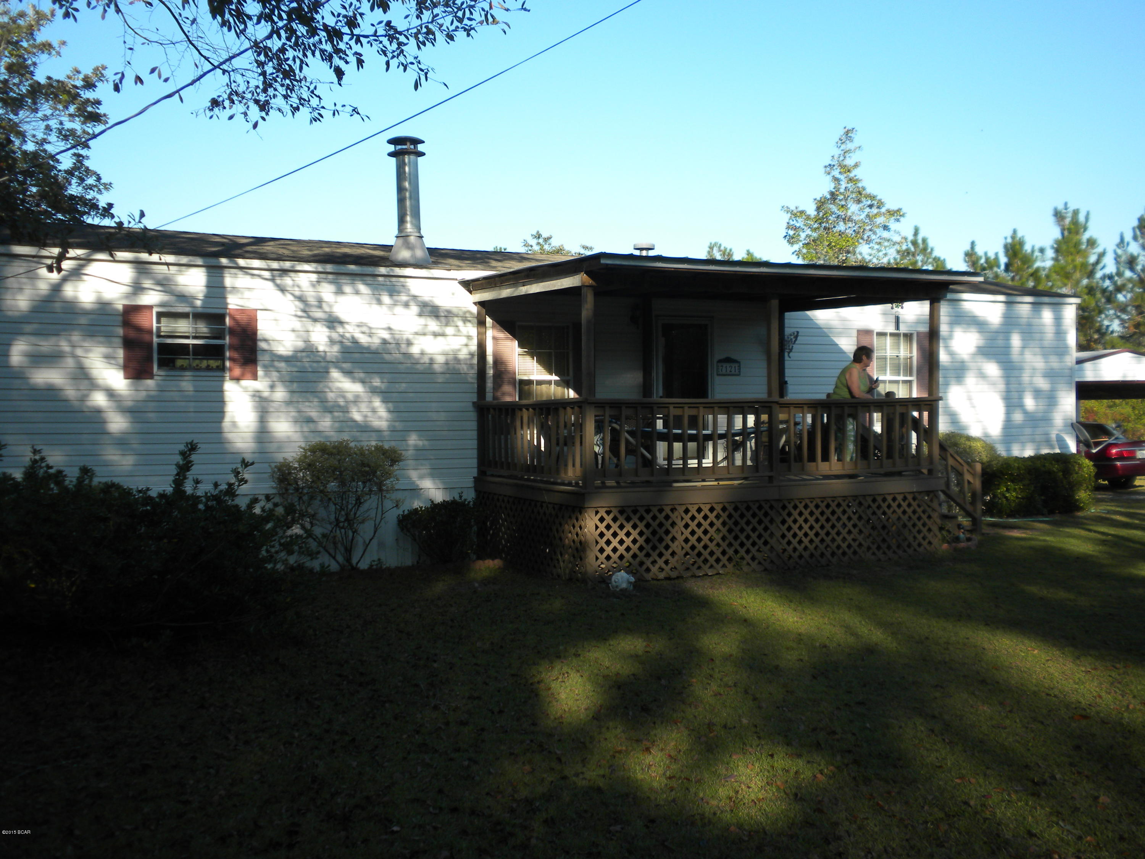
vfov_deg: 38.7
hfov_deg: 50.1
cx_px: 572
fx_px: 1224
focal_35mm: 37
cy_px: 430
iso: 64
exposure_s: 1/381
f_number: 3.5
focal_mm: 6.6
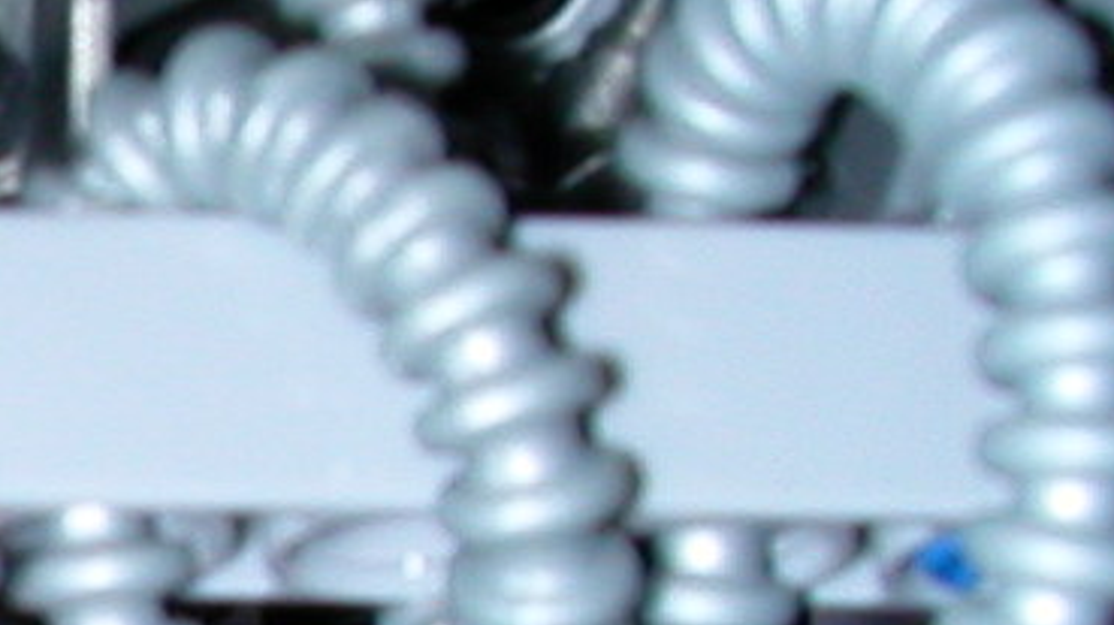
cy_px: 1036
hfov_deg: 11.7
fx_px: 5166
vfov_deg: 6.8
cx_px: -631
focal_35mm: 175
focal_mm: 5.6
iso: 100
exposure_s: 1/59.9
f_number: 4.5
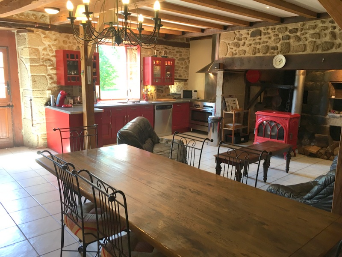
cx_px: 171
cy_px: 128
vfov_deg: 48.2
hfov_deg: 61.7
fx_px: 287
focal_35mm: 29
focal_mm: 4.15
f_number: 2.2
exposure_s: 1/33
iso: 100
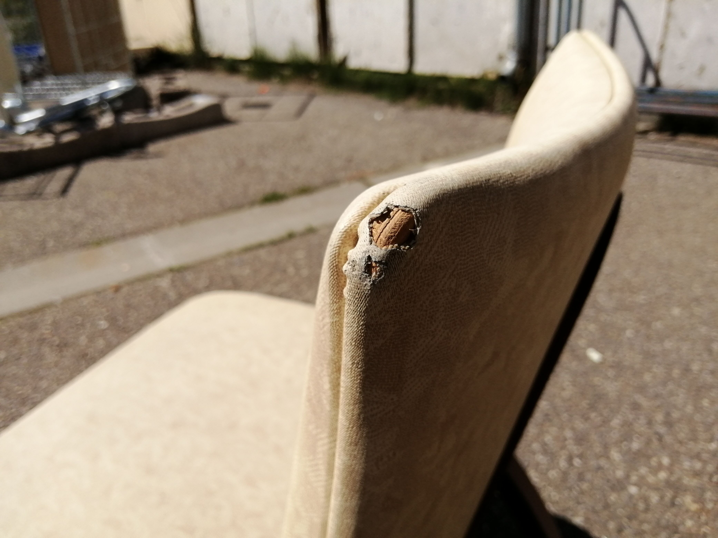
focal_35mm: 26
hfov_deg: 67.3
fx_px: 539
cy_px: 269
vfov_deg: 53.1
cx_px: 359
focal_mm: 3.46
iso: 50
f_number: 1.8
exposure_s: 1/2674
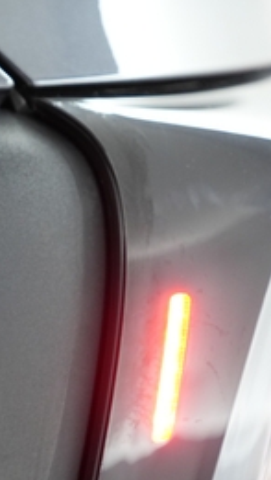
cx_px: -197
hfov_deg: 14.9
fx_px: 919
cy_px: 327
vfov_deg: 29.1
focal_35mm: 72
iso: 2000
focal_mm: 28
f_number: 2.8
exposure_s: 1/60
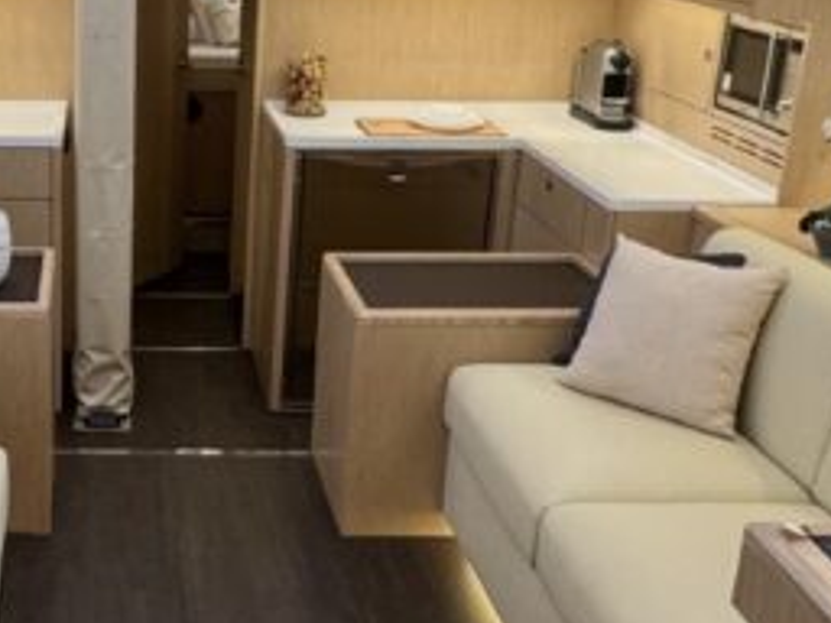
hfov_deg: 32.7
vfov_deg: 26.1
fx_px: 1344
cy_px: 324
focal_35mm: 56
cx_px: 94
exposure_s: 1/99
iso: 250
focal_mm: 2.22
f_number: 2.2
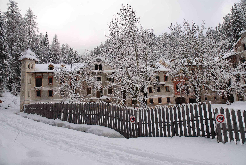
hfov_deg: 67.3
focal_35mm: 27
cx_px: 123
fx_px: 185
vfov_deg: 48.0
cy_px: 82
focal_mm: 18
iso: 100
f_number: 6.3
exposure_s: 1/160
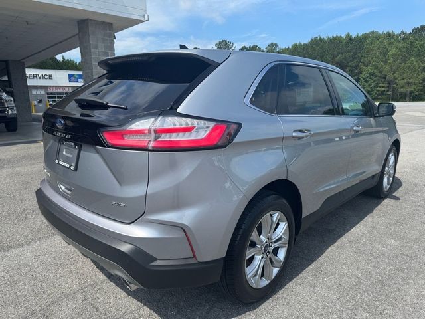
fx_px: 295
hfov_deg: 71.6
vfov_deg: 56.8
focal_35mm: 24
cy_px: 160
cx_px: 212
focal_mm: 6.76
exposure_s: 1/2959
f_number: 1.78
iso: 80
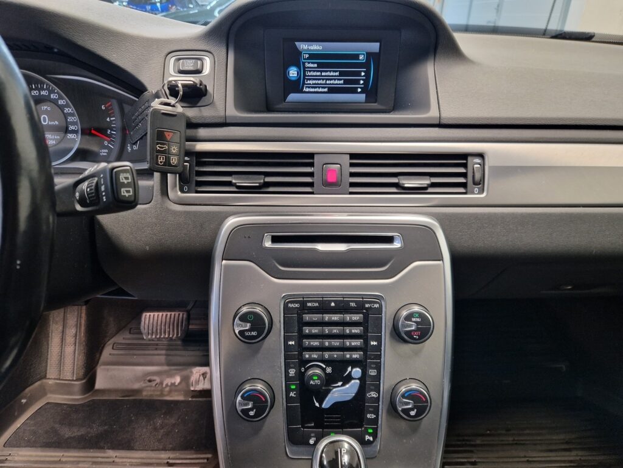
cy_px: 234
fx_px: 414
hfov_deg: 73.9
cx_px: 312
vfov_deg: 58.9
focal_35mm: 23
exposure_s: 1/38
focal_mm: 5.4
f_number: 1.8
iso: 320
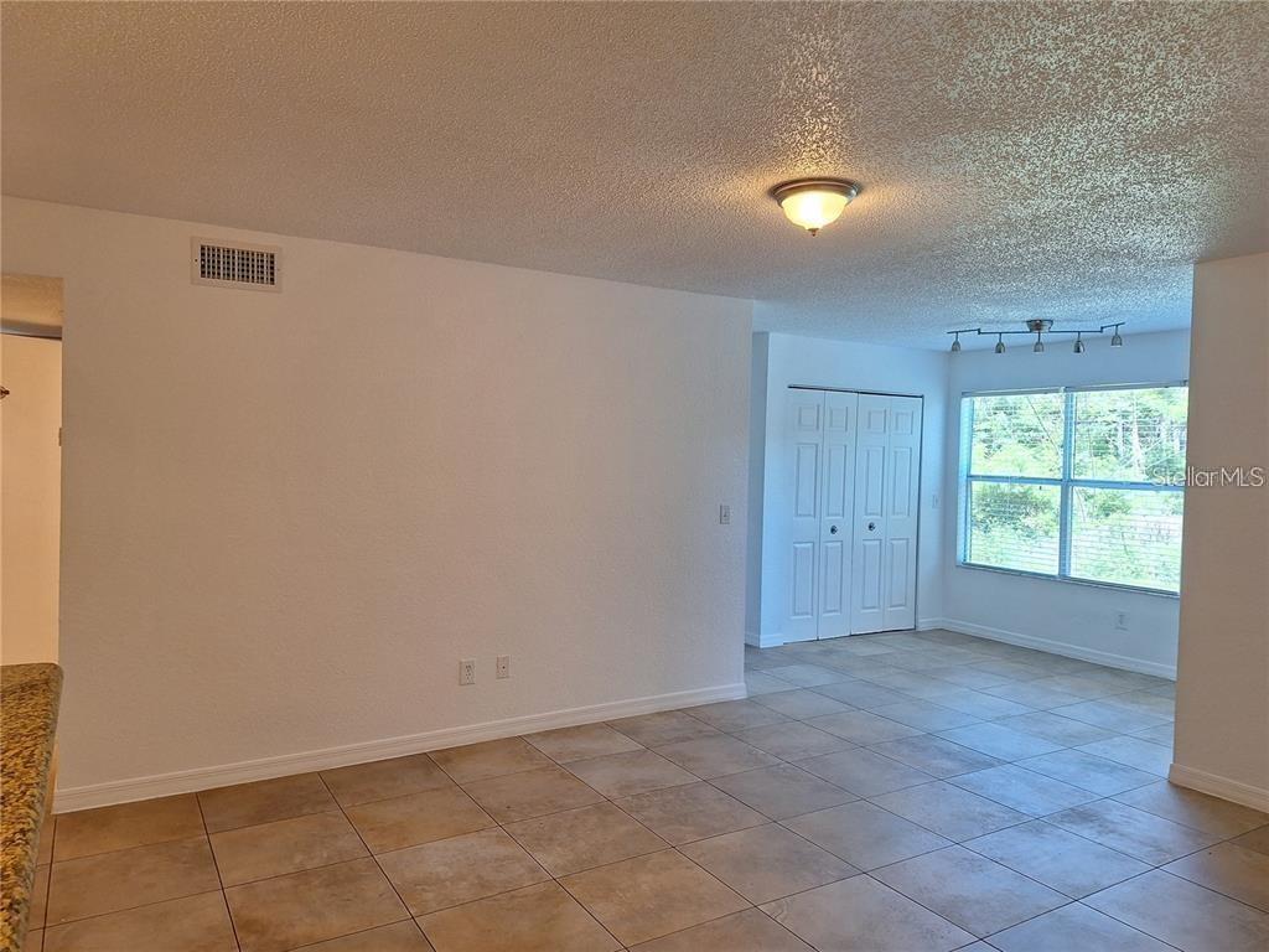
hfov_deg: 73.9
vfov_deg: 58.9
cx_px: 634
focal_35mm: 23
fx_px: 843
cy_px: 476
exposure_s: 1/120
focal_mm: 5.54
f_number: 1.8
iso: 64
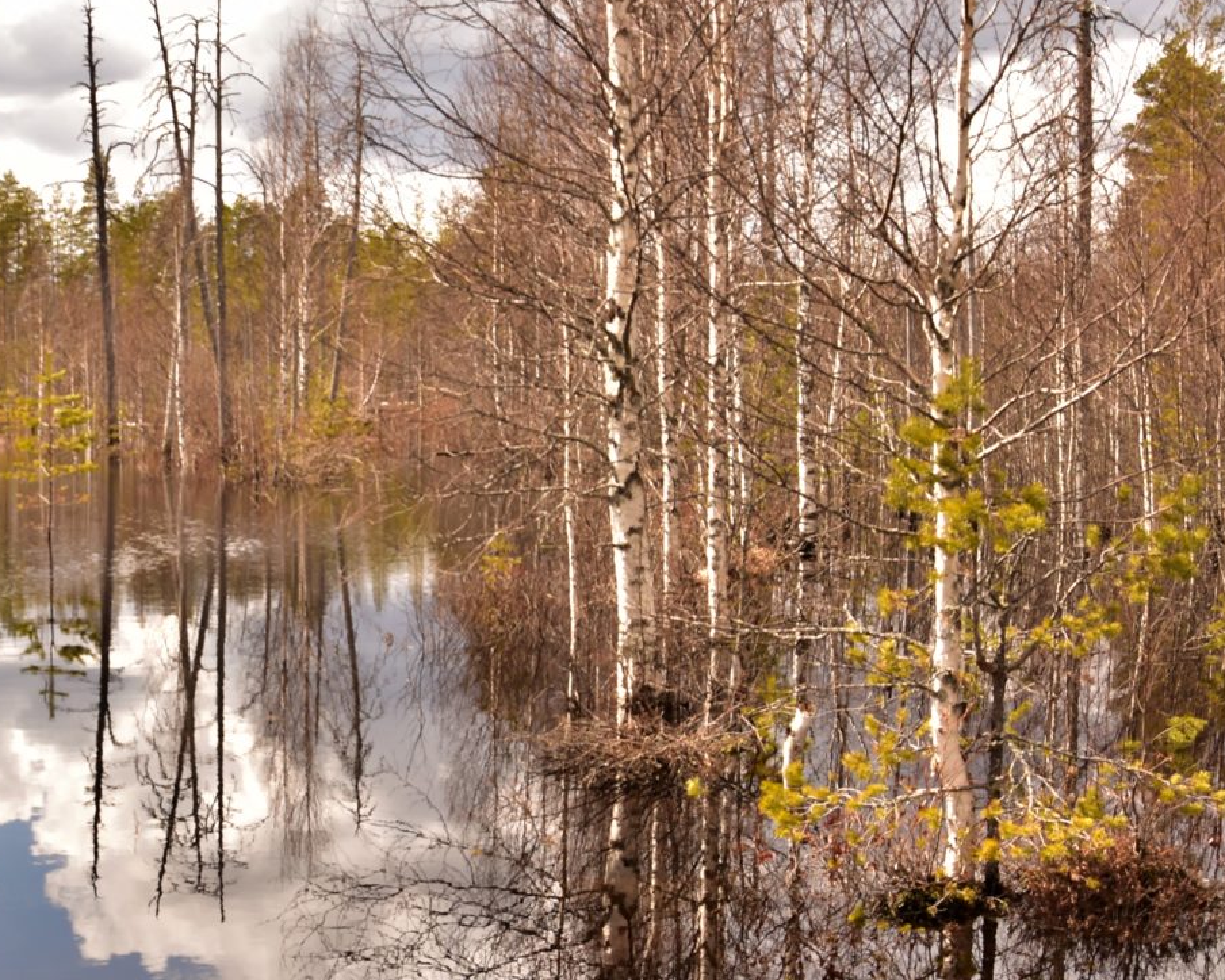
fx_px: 2030
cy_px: 539
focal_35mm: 56
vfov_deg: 27.1
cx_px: 298
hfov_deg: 32.9
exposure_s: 1/250
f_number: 6.3
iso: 100
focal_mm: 18
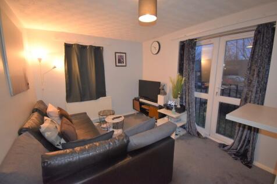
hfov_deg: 100.4
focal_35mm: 15
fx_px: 115
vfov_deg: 77.3
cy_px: 92
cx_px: 138
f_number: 4.5
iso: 900
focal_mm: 10
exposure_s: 1/60
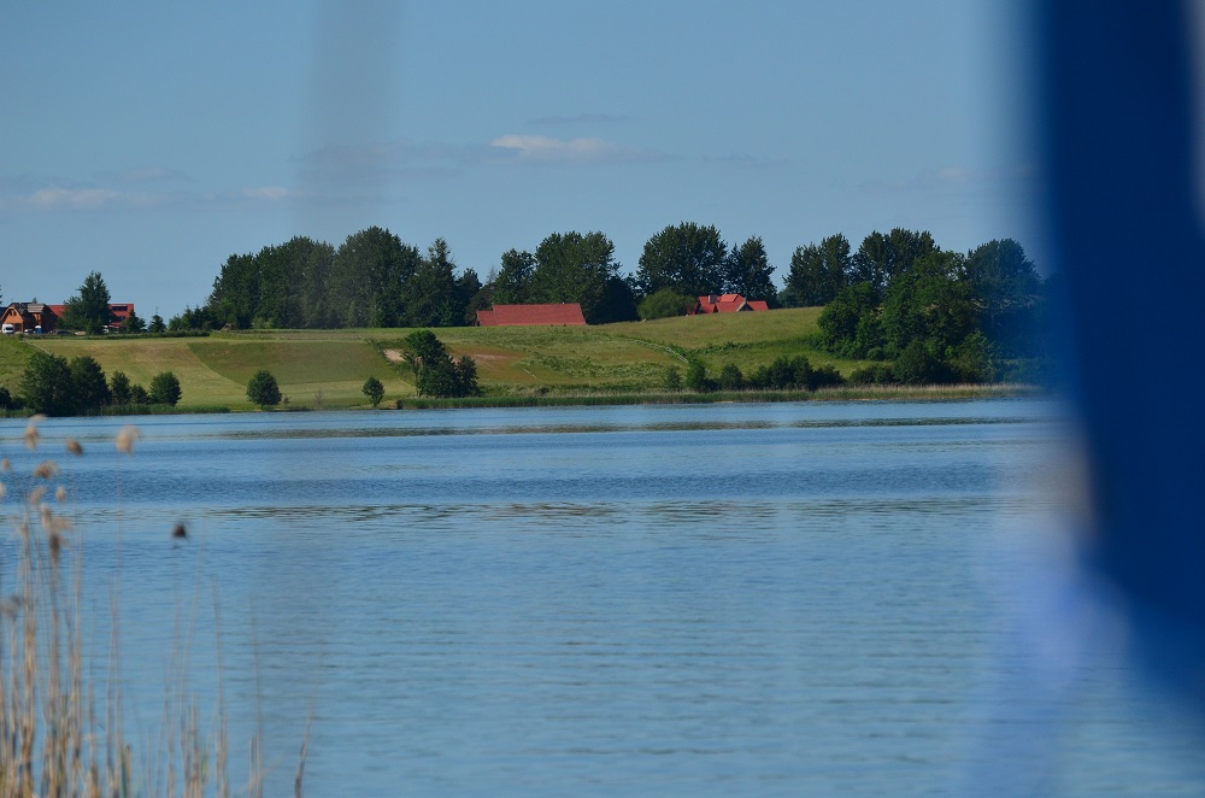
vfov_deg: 5.9
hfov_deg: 8.9
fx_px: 7765
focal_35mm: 232
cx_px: 602
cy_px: 399
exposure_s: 1/8000
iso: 500
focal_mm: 155
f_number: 4.8
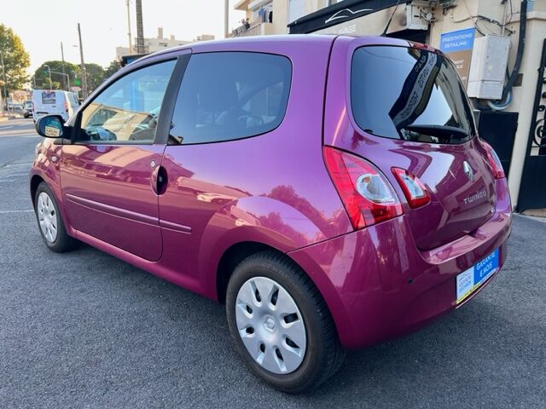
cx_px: 273
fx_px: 410
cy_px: 204
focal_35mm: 26
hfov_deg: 67.3
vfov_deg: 53.1
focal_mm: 5.7
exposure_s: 1/295
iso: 50
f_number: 1.5
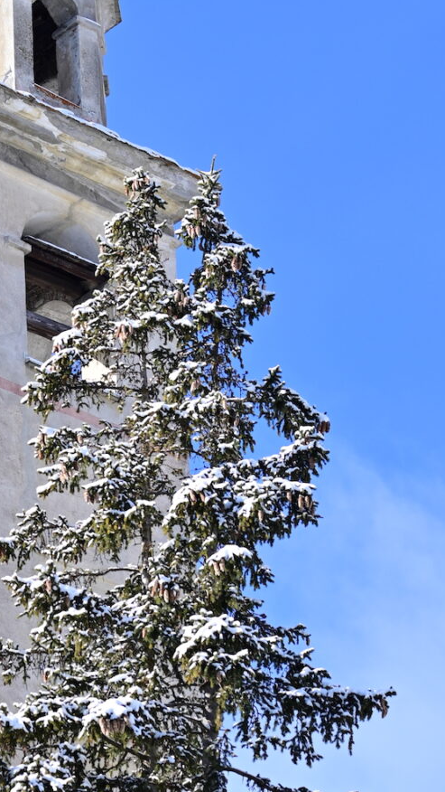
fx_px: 3208
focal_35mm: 153
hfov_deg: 7.9
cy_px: 475
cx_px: 28
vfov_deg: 14.0
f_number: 2.8
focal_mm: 50
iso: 64
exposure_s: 1/1000
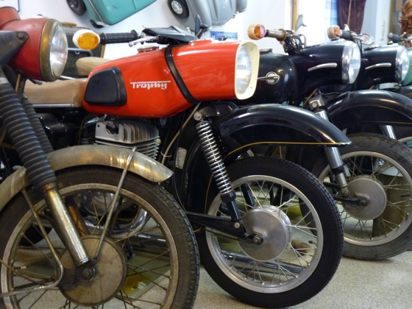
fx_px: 476
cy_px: 154
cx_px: 206
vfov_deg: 36.0
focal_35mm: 40
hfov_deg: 46.8
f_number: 3
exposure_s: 1/5
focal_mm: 7.2
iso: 400
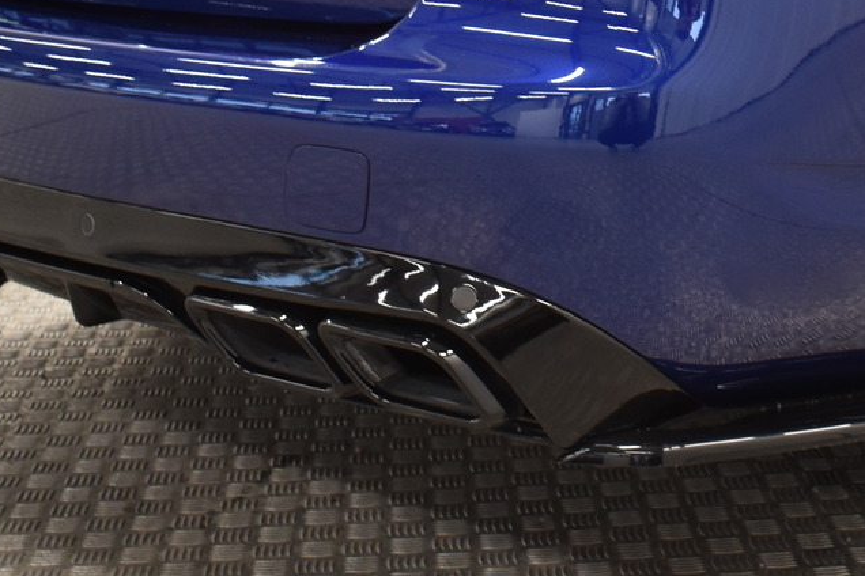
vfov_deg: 15.6
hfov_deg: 24.0
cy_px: -124
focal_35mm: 84
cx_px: 609
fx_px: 2018
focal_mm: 22
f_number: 3.8
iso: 640
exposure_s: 1/30
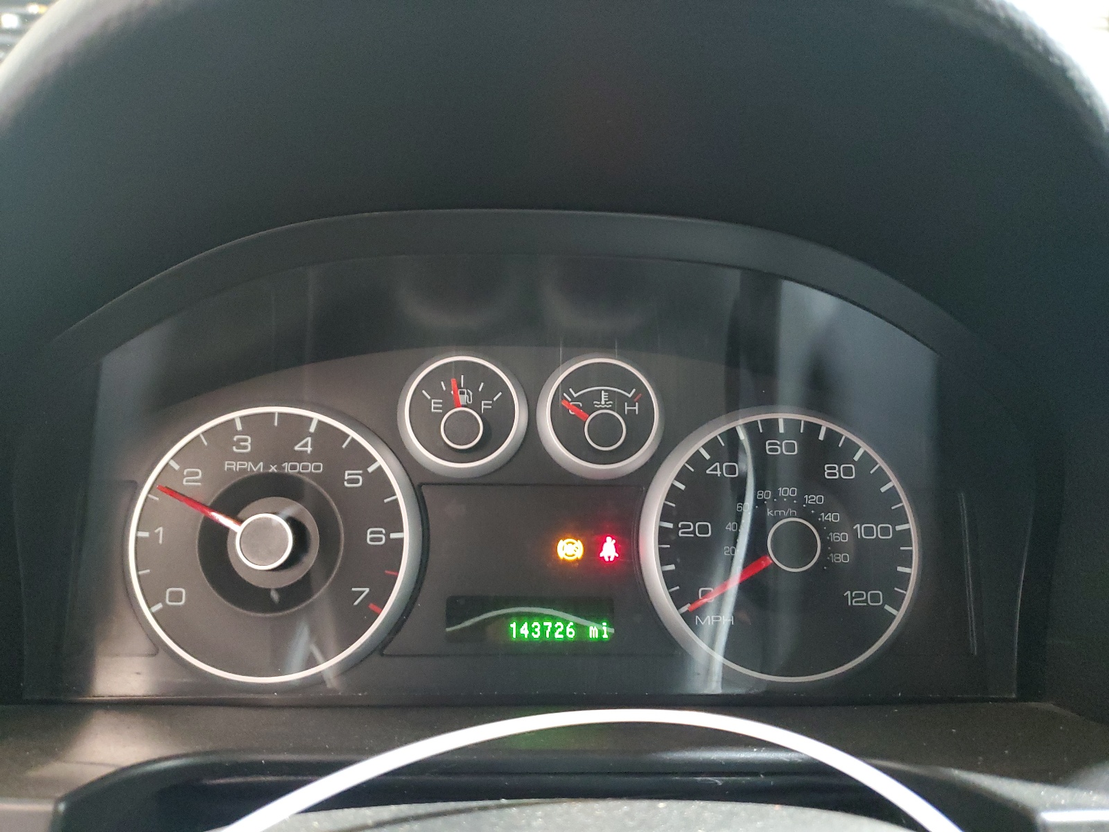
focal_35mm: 26
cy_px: 416
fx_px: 833
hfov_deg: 67.3
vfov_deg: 53.1
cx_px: 554
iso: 398
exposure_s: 1/15
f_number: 1.5
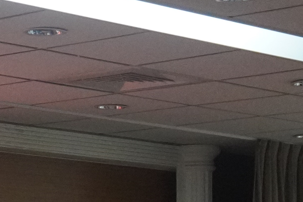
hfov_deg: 10.3
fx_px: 1670
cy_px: 294
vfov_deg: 6.8
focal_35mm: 198
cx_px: 30
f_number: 4.5
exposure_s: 1/160
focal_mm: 27
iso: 4000
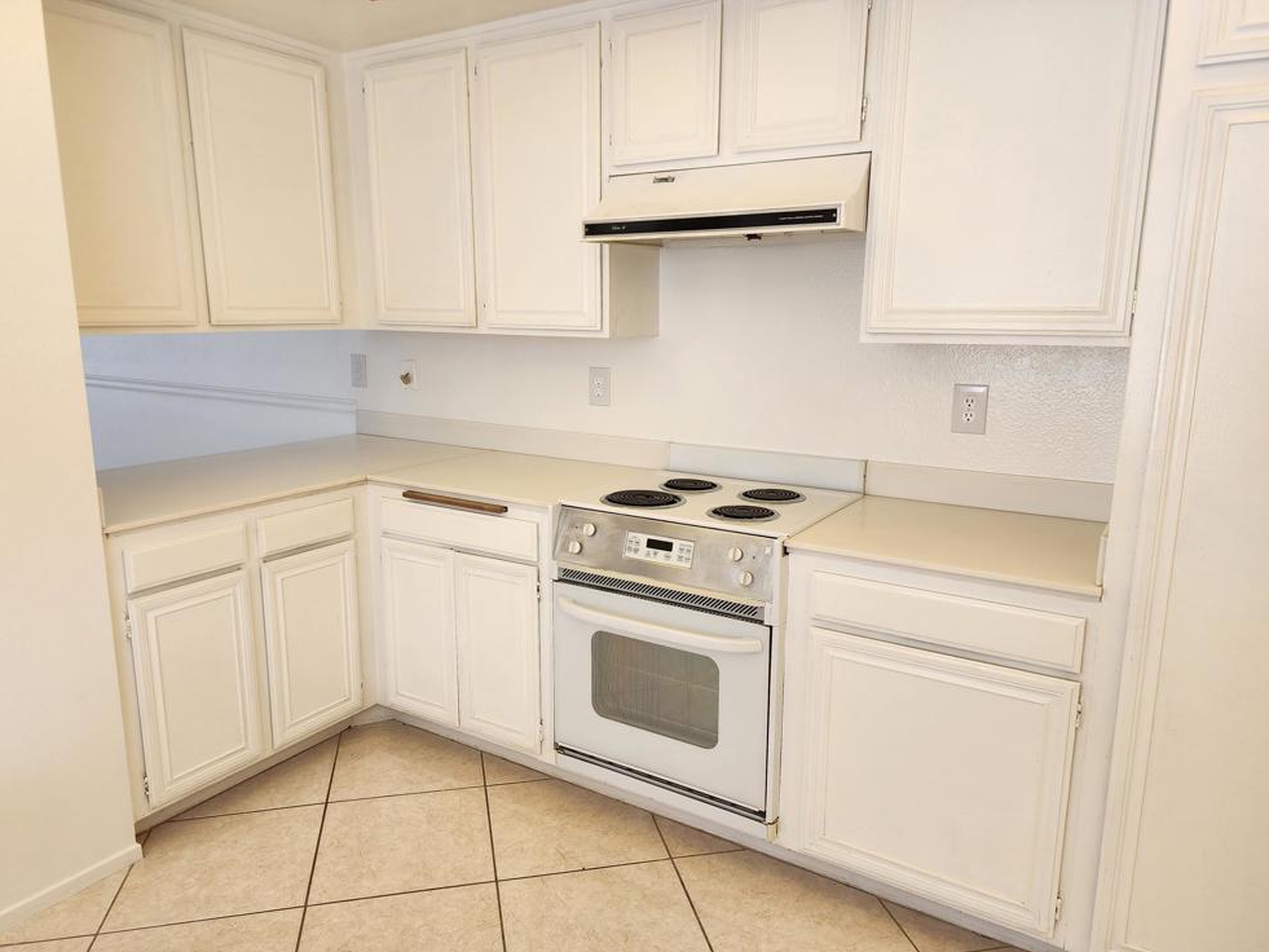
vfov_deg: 56.8
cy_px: 495
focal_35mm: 24
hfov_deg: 71.6
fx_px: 880
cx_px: 629
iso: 64
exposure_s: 1/120
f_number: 1.8
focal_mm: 6.4
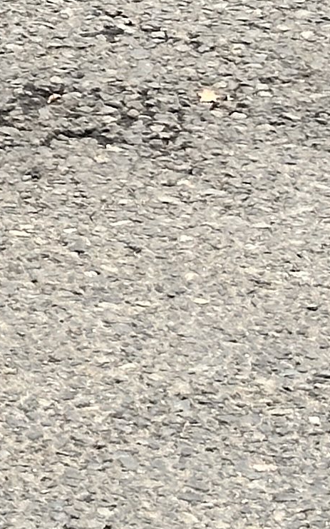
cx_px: -1036
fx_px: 3987
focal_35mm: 277
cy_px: -386
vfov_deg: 7.4
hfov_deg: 4.3
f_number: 1.78
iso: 64
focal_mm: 6.86
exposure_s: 1/256
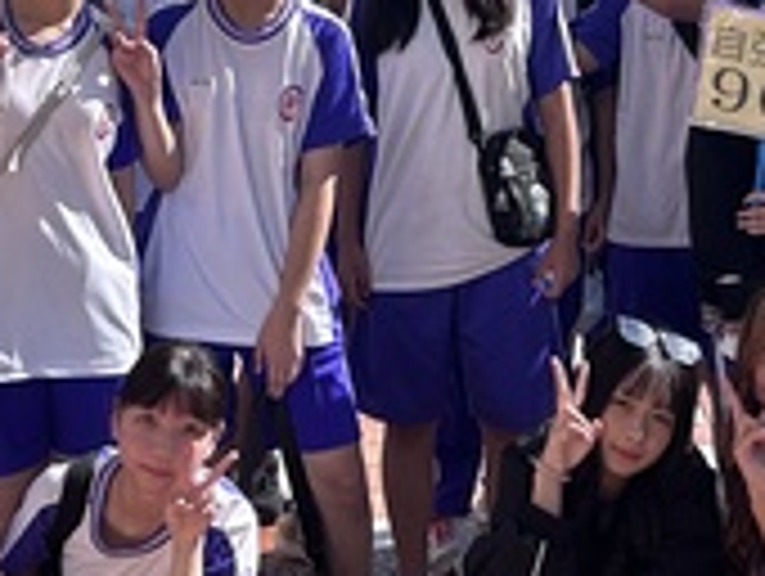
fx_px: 2368
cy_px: -187
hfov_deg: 18.3
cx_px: 351
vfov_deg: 13.3
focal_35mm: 107
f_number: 1.5
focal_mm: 5.7
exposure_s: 1/3704
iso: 50
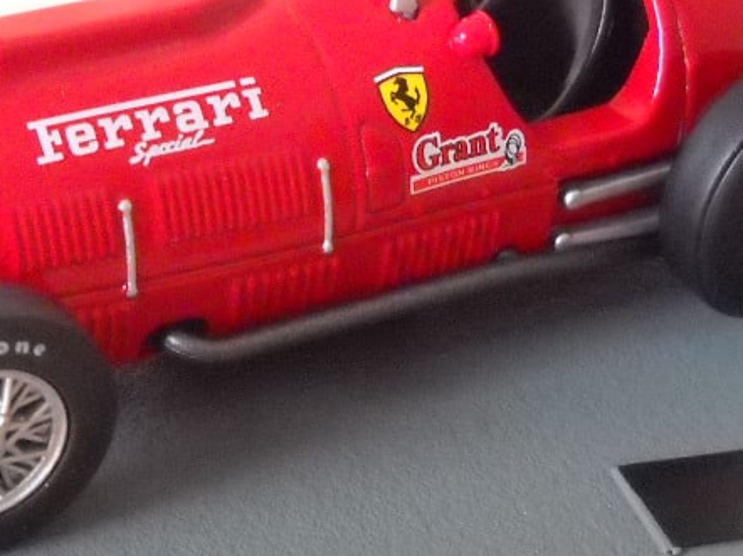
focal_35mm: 95
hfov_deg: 20.7
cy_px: 239
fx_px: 2038
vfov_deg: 15.5
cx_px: 365
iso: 800
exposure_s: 1/31
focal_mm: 6.72
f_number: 3.1
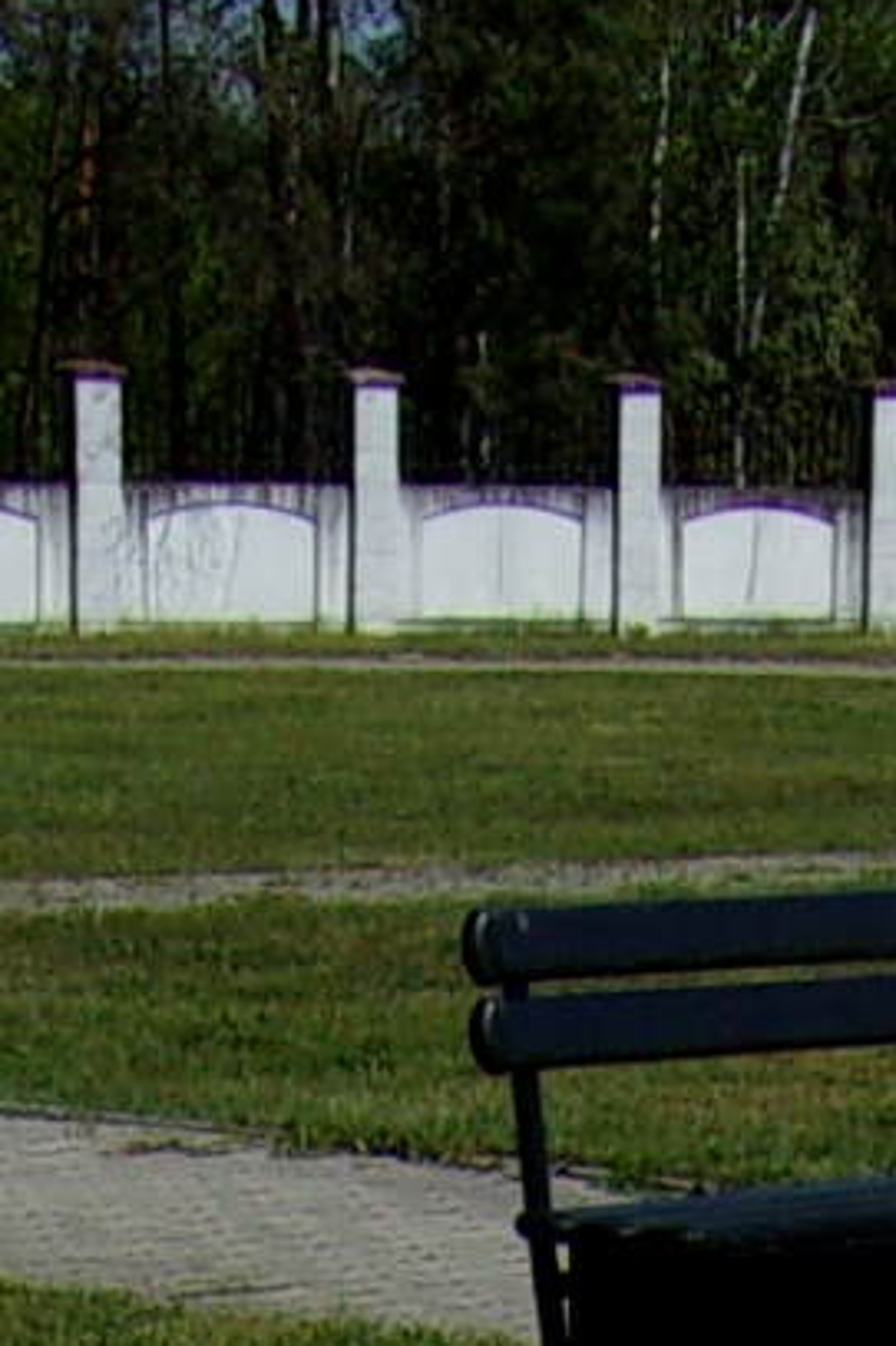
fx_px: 6688
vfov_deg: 10.2
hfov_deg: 7.7
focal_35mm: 179
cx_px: 635
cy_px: 3069
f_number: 10.4
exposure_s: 1/210
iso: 80
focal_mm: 4.9
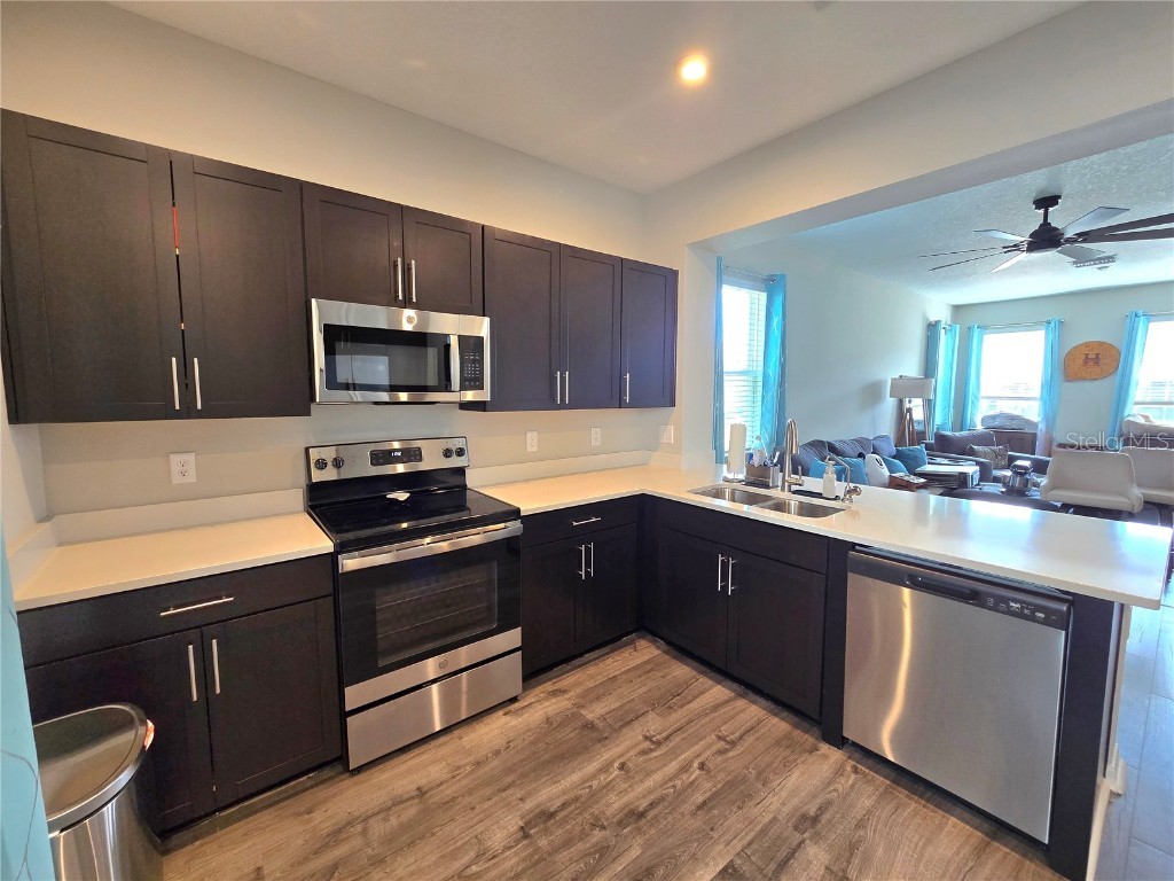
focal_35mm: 13
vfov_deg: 89.9
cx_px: 587
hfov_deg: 106.2
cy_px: 440
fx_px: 441
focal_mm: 2.2
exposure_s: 1/60.2
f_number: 2.2
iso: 160
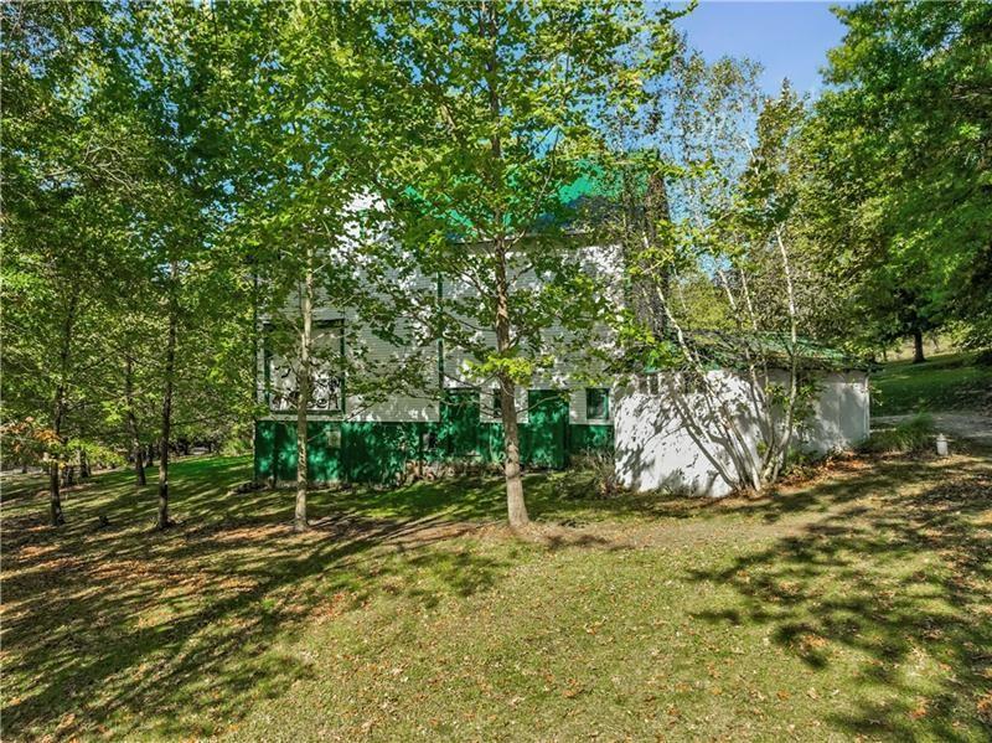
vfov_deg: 56.8
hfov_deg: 71.6
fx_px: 687
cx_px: 496
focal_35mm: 24
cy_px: 372
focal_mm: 12.29
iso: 110
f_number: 2.8
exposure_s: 1/800
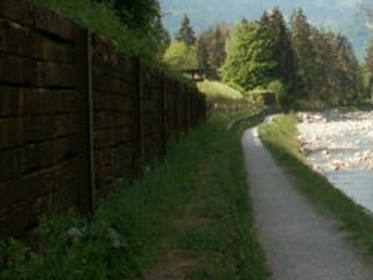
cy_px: 87
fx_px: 959
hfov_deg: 21.4
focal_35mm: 89
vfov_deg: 16.5
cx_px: 357
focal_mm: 5.86
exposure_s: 1/125
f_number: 5
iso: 50
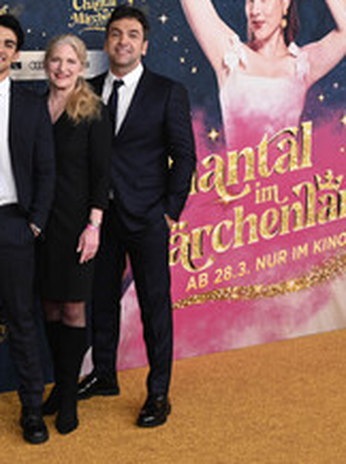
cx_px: -74
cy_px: 205
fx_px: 989
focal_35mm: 74
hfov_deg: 18.7
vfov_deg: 26.4
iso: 250
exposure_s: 1/160
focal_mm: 37
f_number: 2.8
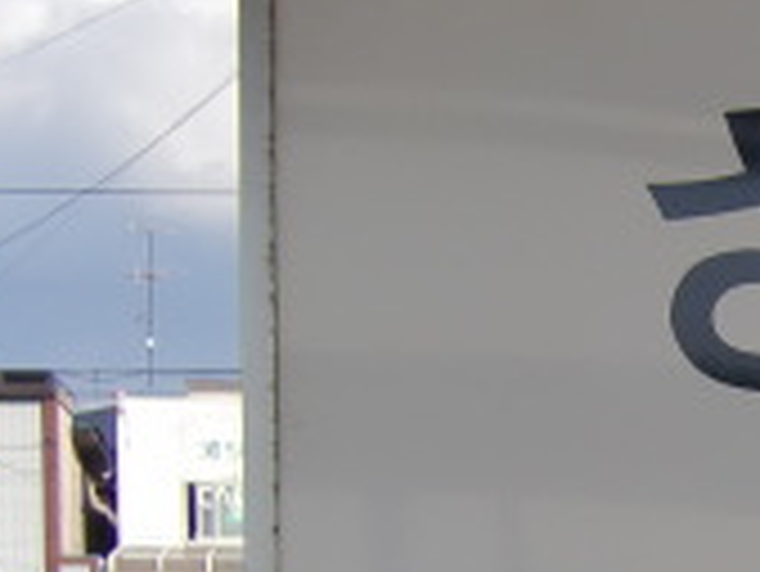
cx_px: 1232
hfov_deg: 16.4
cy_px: 775
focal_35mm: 106
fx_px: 2329
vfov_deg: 13.4
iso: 64
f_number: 7
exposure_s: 1/160
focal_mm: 4.9
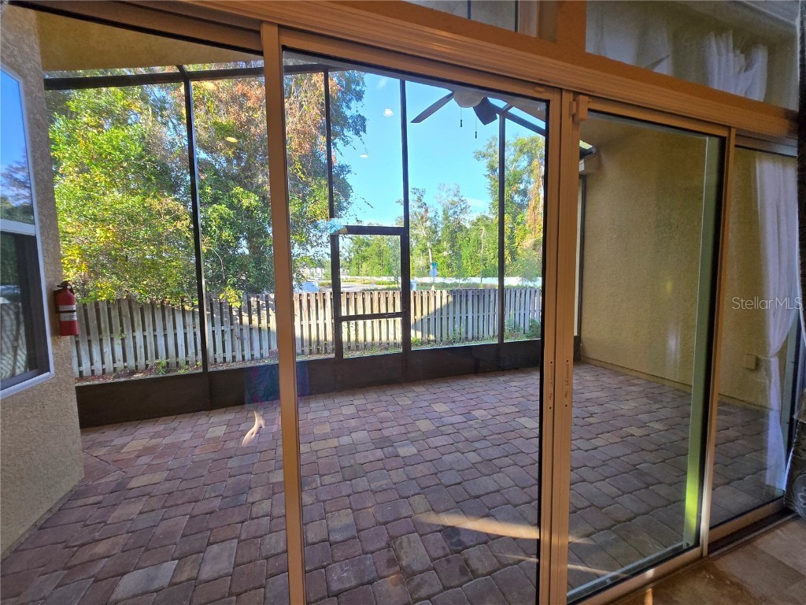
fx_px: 303
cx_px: 403
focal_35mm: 13
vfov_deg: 89.9
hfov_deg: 106.2
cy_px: 302
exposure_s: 1/60
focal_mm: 1.7
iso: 64
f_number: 2.2
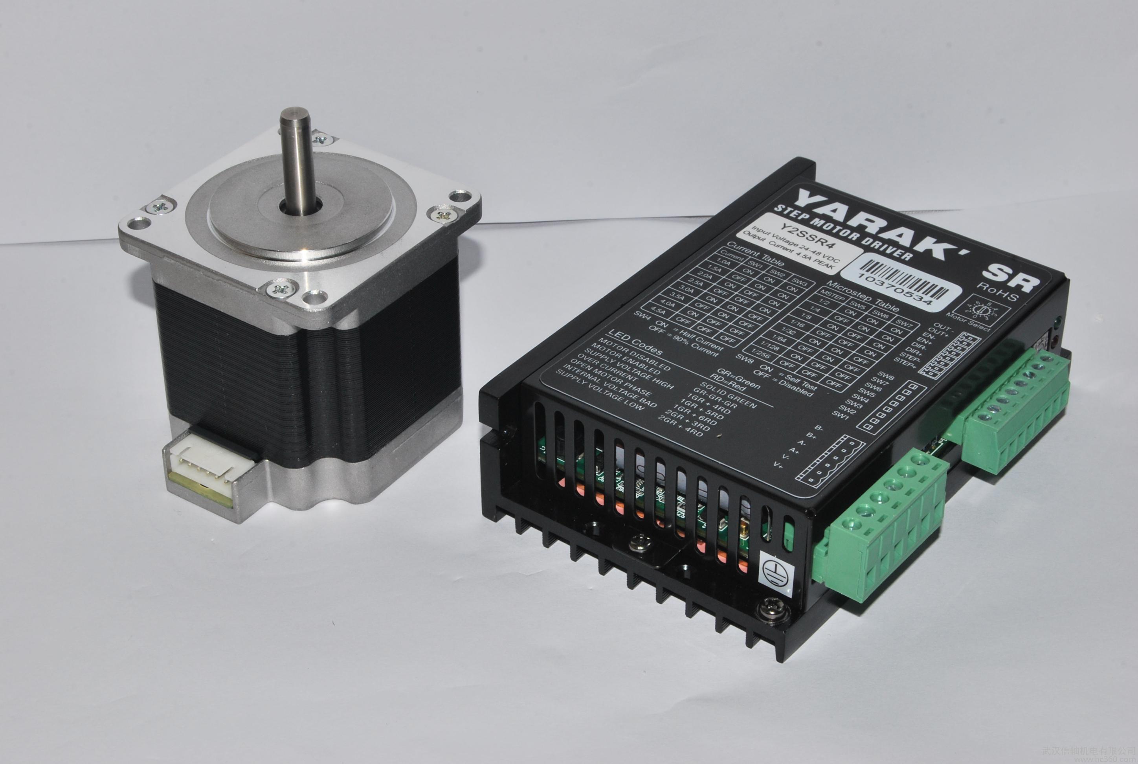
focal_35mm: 72
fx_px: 2281
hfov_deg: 28.0
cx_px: 569
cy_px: 382
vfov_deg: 19.0
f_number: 22
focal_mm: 48
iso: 200
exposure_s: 1/60
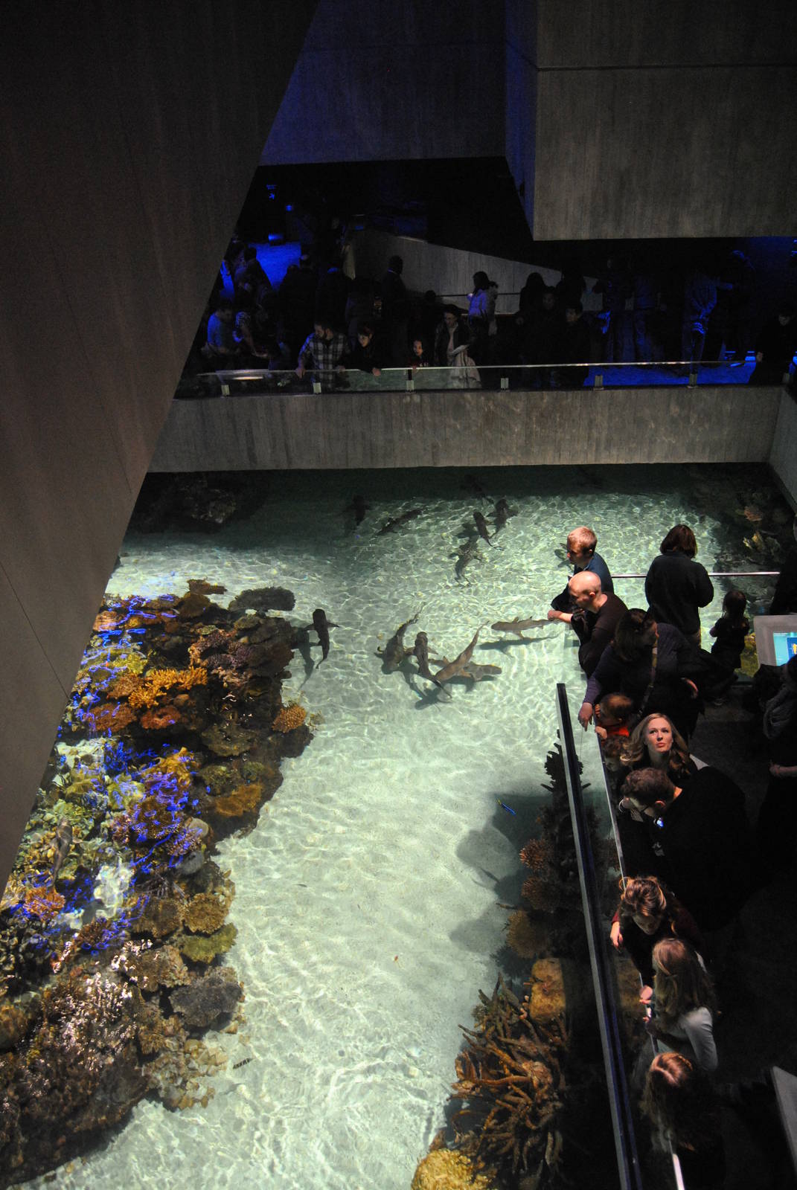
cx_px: 398
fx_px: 894
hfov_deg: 48.0
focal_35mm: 27
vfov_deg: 67.3
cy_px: 595
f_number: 3.5
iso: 720
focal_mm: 18
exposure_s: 1/30
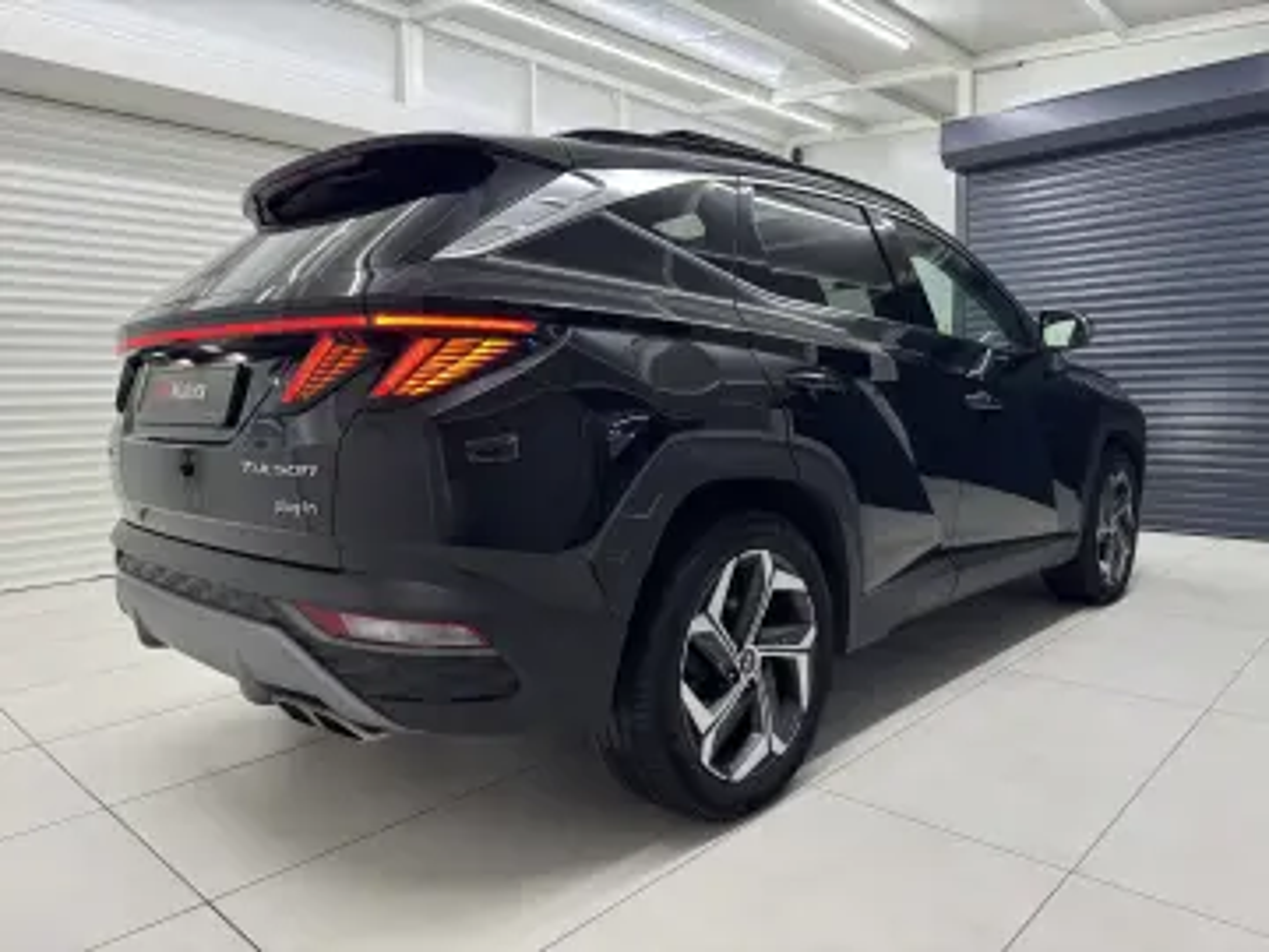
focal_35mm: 24
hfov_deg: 71.6
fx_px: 880
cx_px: 634
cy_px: 476
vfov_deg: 56.8
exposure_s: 1/46
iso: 160
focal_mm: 6.76
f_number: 1.78
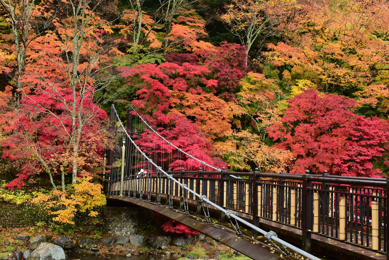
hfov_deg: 42.3
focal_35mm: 46
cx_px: 194
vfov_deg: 29.0
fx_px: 503
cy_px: 130
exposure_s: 1/80
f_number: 8
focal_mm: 31
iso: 400
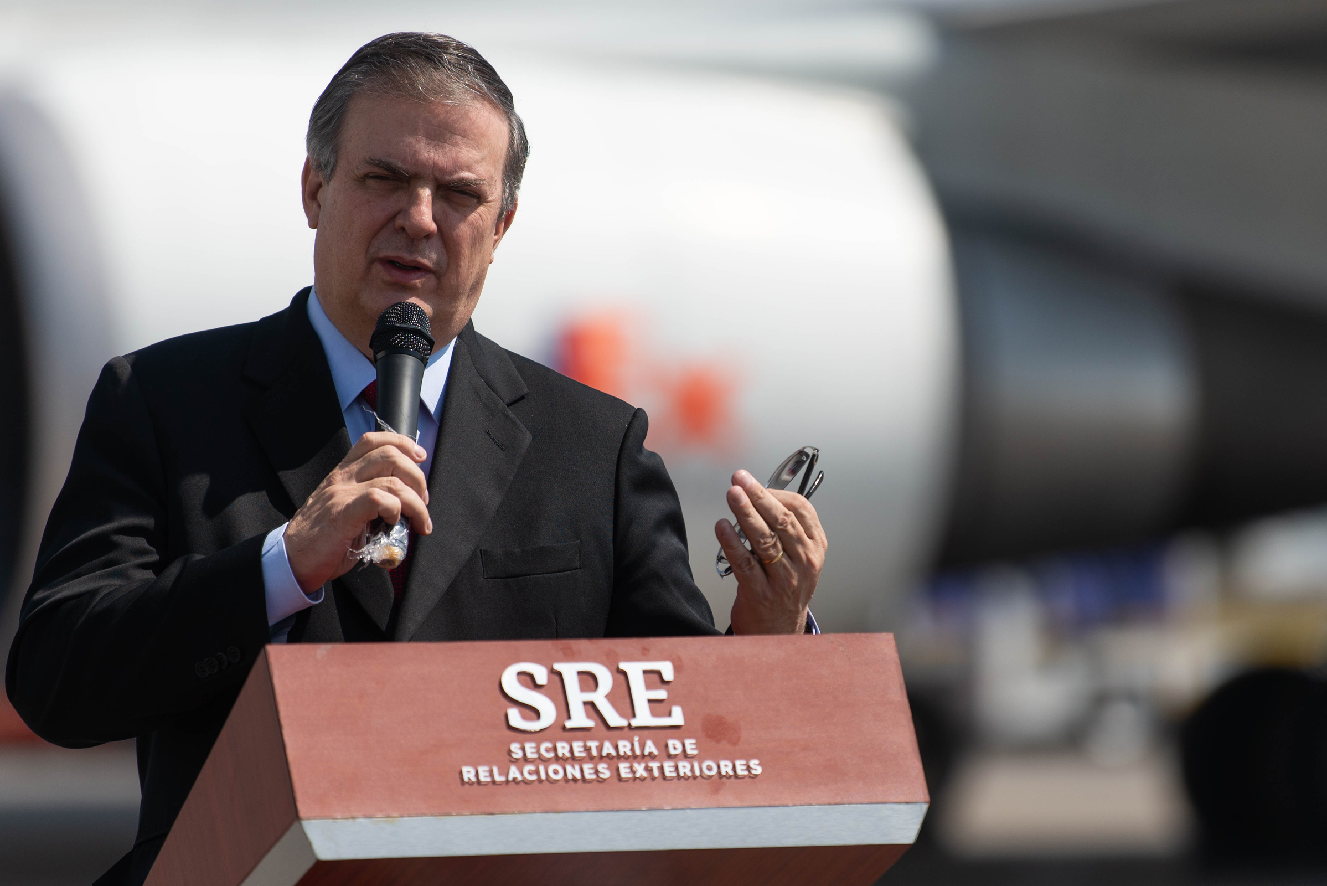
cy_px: 443
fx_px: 7374
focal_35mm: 200
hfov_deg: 10.3
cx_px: 664
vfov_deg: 6.9
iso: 100
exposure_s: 1/4000
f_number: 2.8
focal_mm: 200
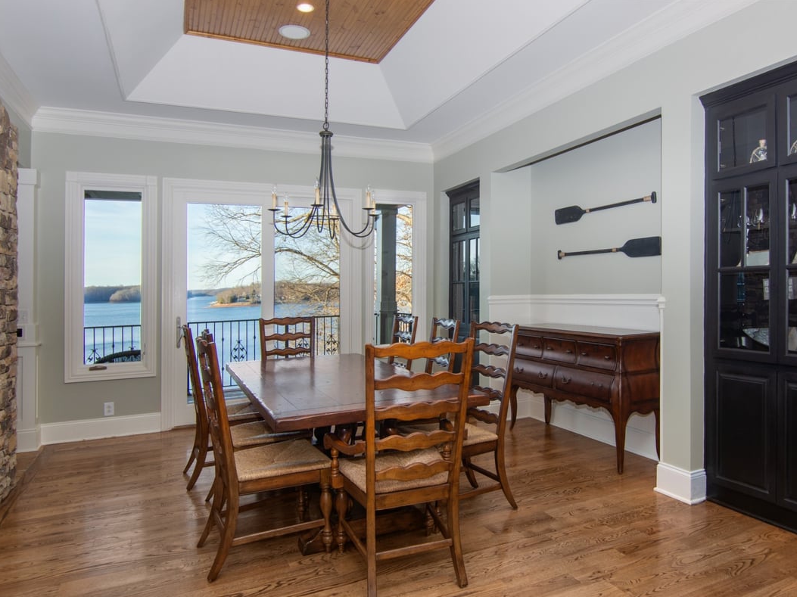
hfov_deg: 73.7
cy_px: 300
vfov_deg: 58.9
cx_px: 447
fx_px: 529
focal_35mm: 23
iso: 200
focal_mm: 14
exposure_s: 1/160
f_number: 4
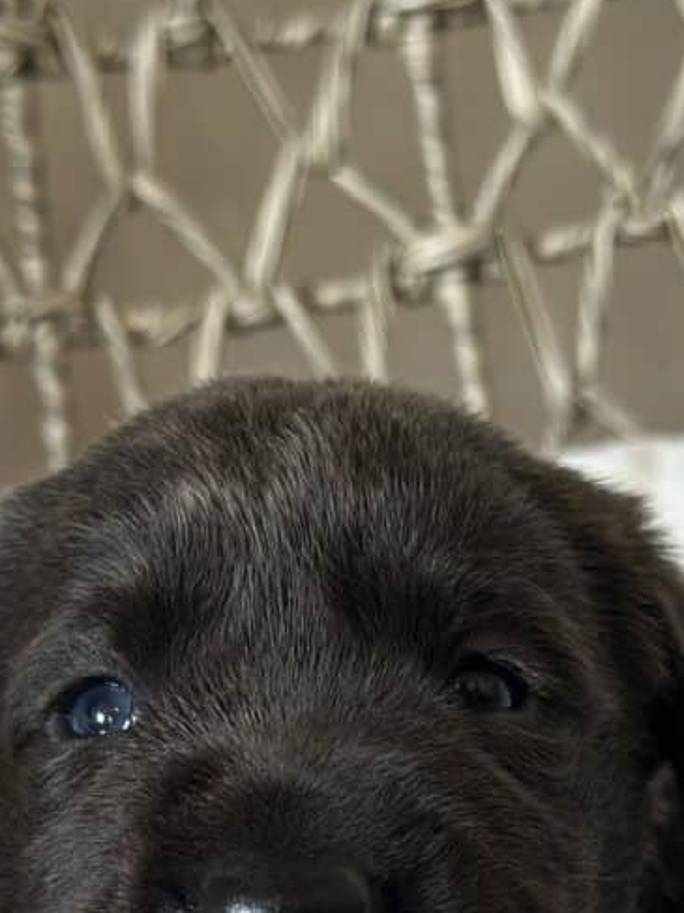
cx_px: 313
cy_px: 857
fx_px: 2662
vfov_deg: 19.0
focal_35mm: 101
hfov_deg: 14.6
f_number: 1.78
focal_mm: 6.86
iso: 160
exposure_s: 1/60
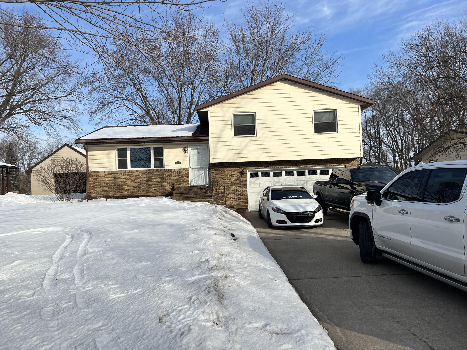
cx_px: 234
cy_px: 175
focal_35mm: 26
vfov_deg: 53.1
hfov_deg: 67.3
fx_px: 351
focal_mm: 5.7
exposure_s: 1/5587
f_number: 1.5
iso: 50
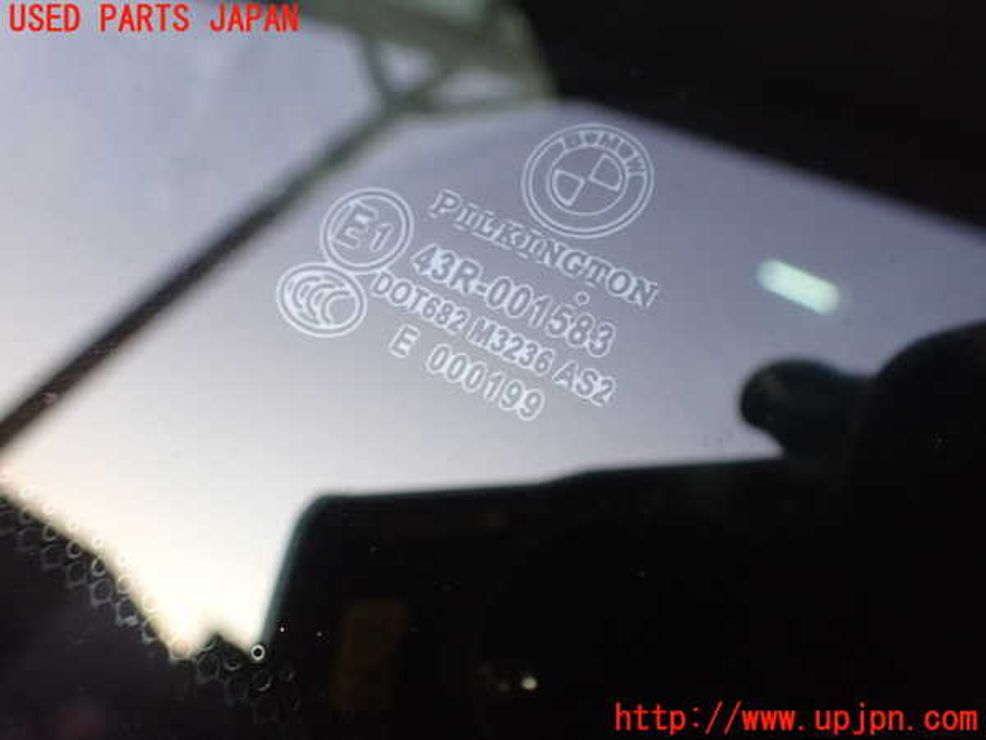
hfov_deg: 60.0
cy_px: 370
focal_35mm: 30
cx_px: 493
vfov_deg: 46.8
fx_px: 855
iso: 1250
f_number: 2.3
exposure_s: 1/30
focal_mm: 5.4
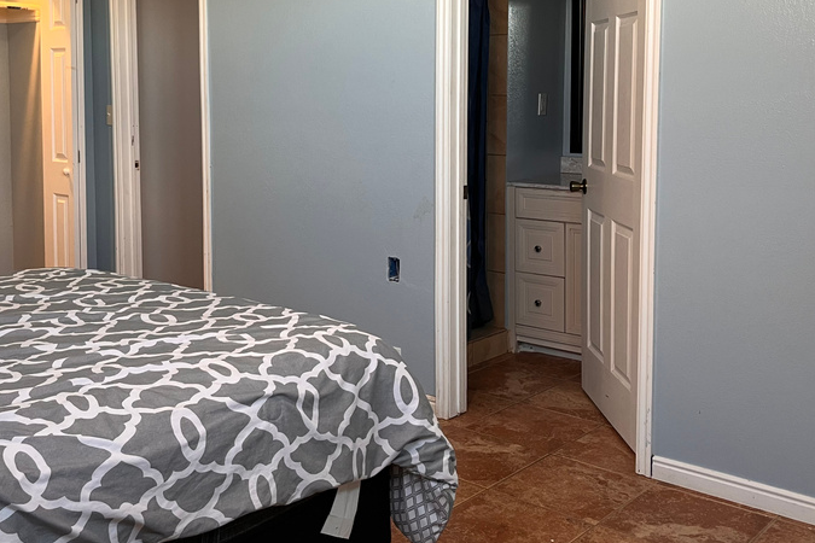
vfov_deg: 32.3
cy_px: 169
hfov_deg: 47.4
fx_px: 928
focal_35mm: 41
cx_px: 382
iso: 125
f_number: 1.6
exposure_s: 1/60
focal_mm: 5.1
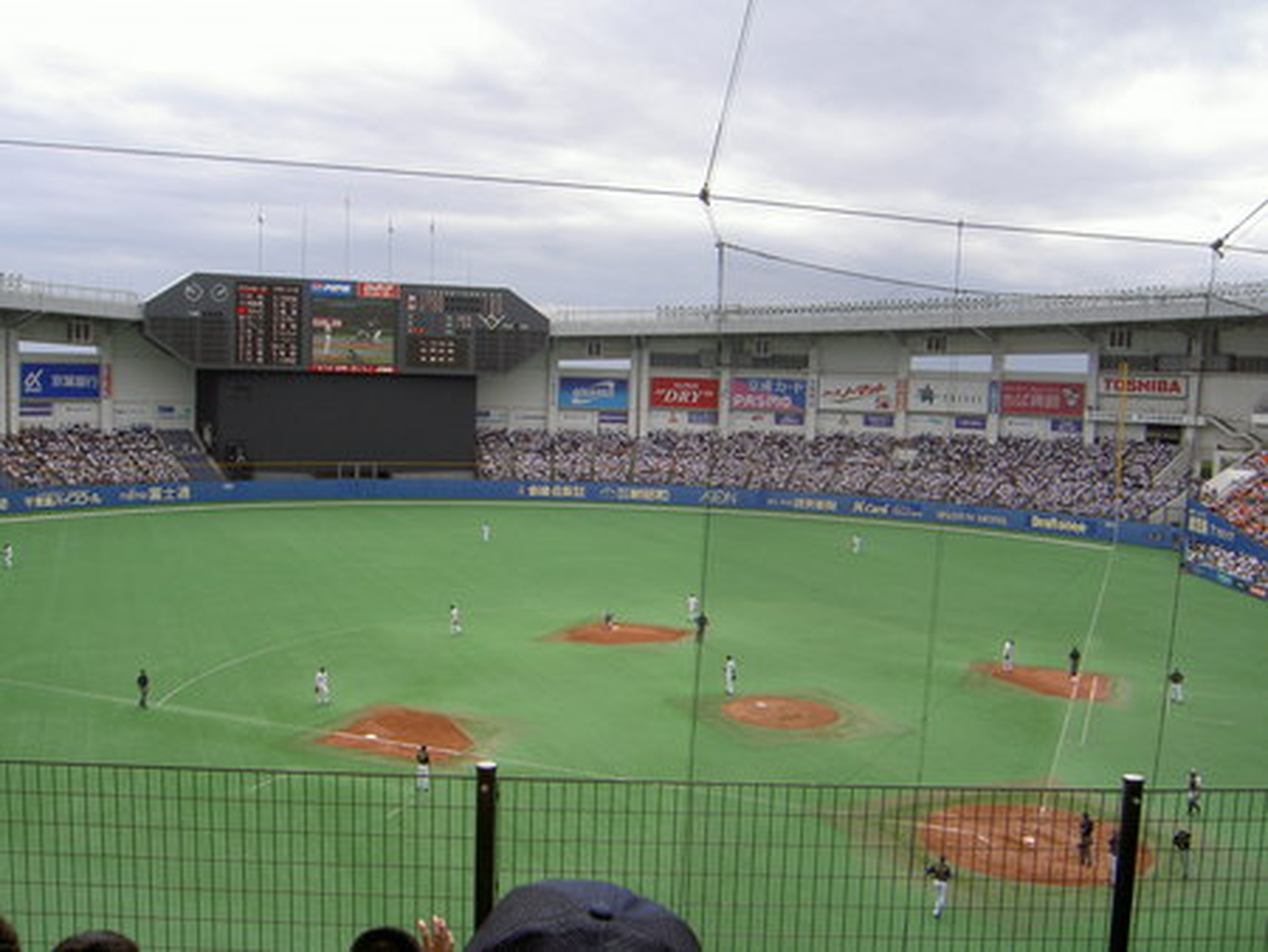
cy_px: 476
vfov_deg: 41.8
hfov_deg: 53.9
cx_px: 634
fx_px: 1246
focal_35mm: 34
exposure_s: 1/200
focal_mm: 5.6
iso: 50
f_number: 4.7
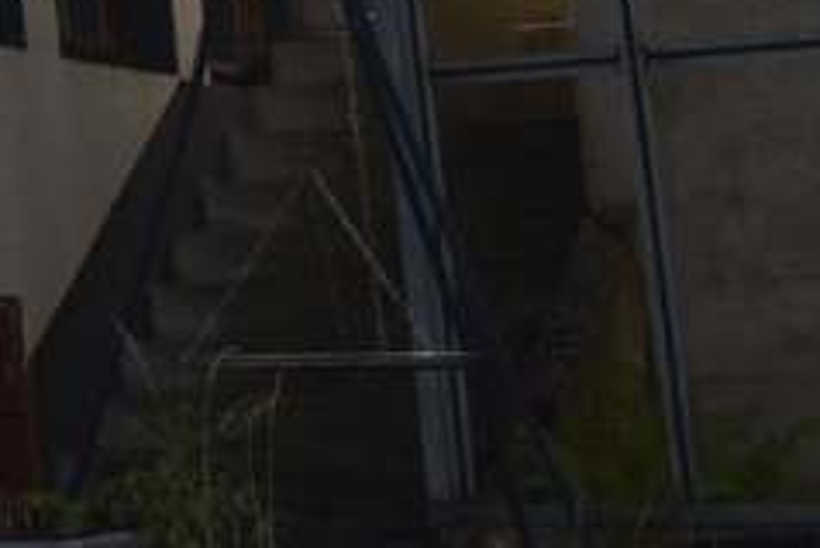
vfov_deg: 7.8
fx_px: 3715
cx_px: -1432
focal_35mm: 163
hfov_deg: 10.1
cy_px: -755
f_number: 11
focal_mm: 24
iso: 400
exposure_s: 1/400
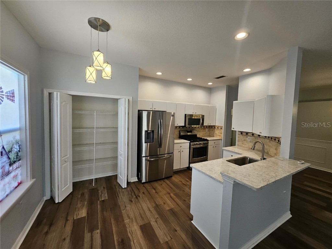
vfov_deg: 89.9
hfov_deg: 106.2
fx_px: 125
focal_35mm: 13
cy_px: 124
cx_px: 166
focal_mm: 1.7
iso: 80
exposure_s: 1/60
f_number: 2.2
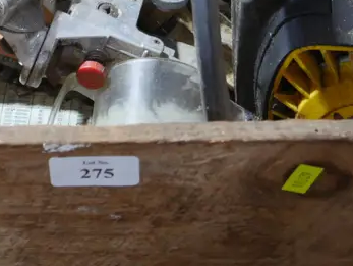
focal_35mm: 118
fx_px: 1205
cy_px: -60
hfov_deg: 16.7
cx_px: 152
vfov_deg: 12.3
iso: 1600
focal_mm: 20
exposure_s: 1/60
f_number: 4.5
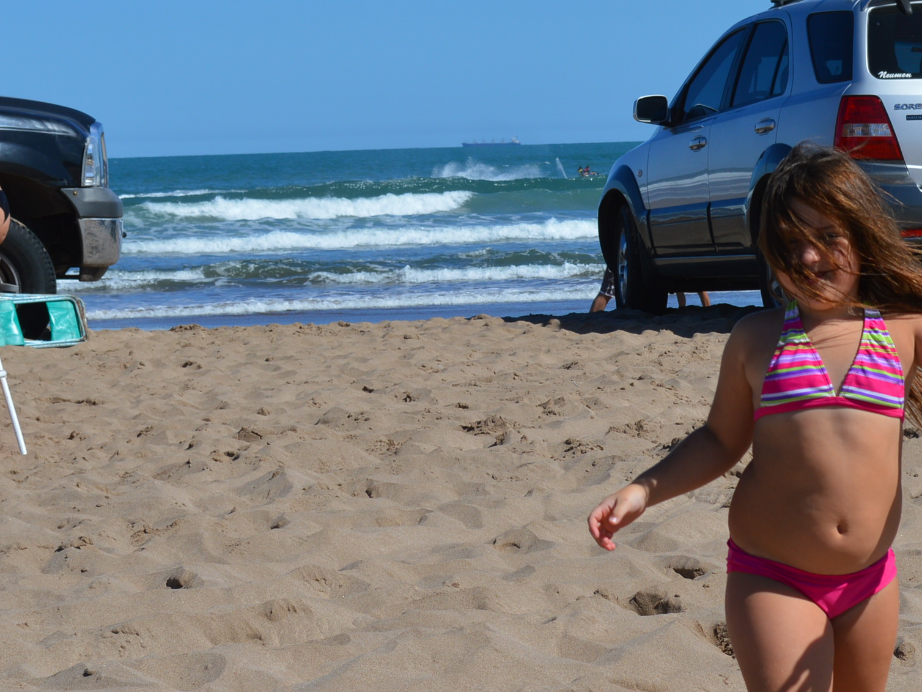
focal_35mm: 138
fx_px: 3676
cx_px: 709
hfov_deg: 14.2
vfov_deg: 10.7
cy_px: 466
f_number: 9
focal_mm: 48
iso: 100
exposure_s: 1/320
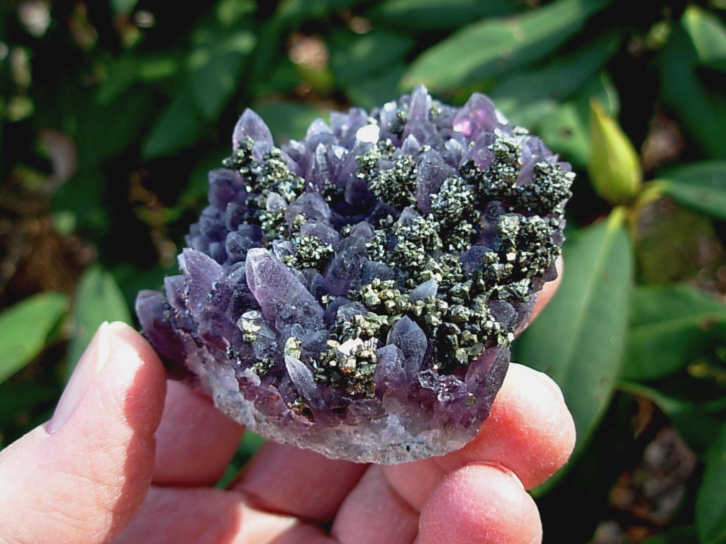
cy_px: 272
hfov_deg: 49.0
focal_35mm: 38
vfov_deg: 37.7
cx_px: 363
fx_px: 797
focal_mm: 6.3
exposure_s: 1/140
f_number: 2.9
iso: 50
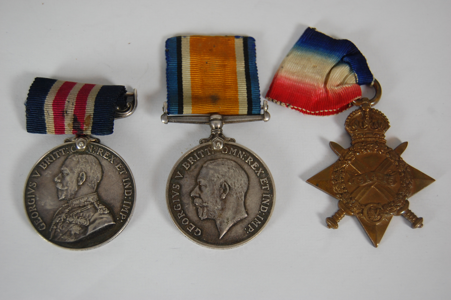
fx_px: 657
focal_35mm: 52
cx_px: 226
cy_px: 150
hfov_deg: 37.9
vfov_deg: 25.7
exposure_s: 1/60
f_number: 5
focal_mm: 35
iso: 400
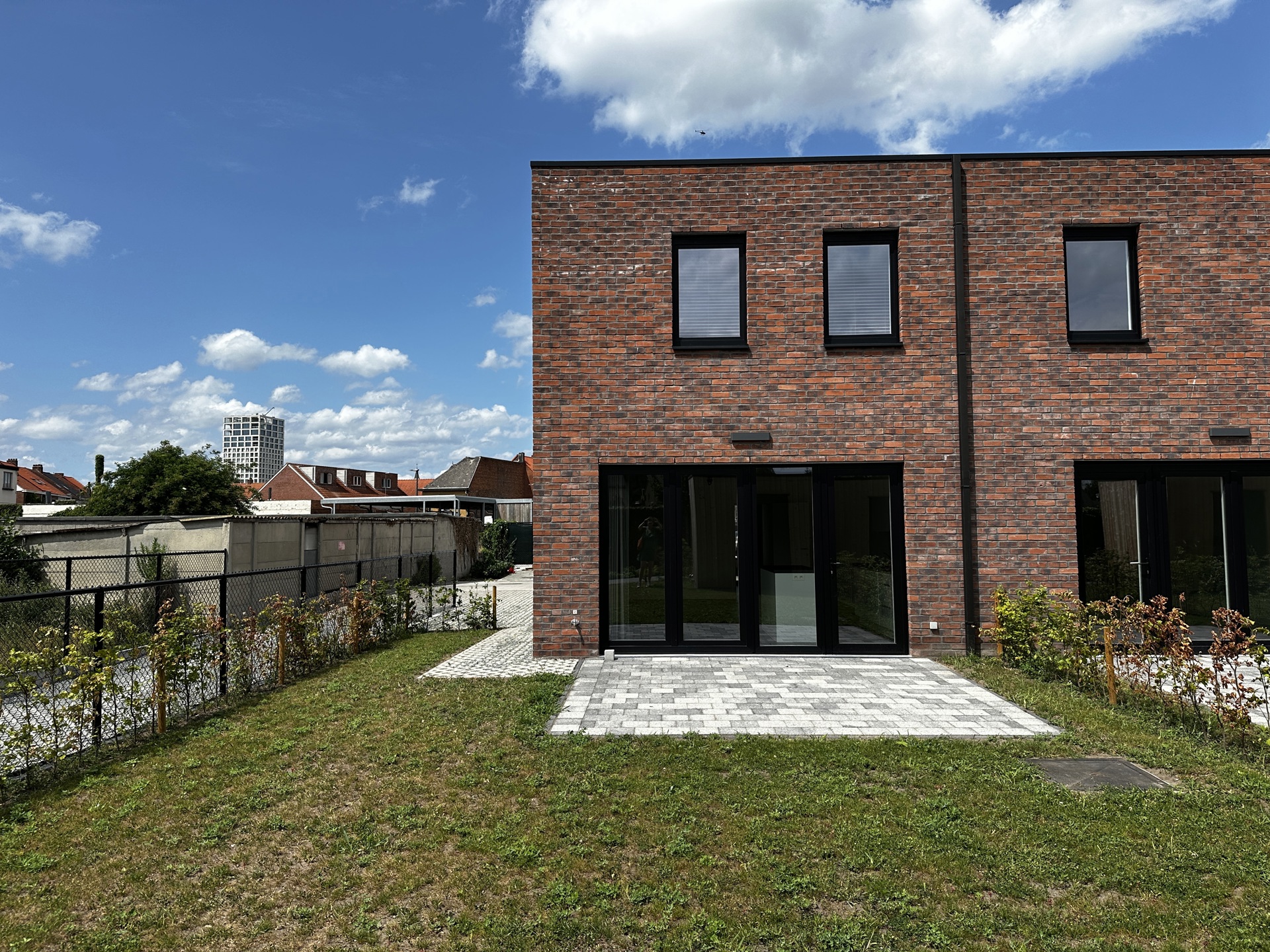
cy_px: 476
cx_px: 635
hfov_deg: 71.6
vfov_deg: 56.8
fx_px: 881
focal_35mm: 24
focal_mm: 6.86
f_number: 1.78
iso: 80
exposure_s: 1/5525
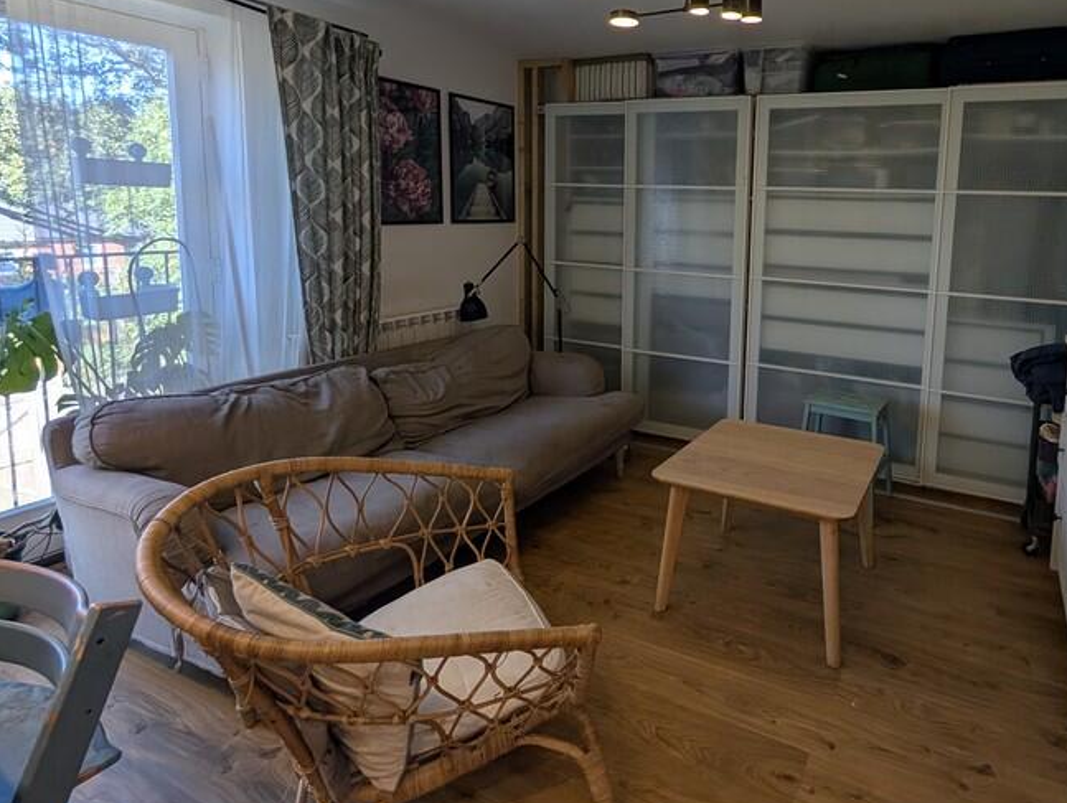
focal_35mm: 19
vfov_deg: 67.1
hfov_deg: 81.8
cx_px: 709
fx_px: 586
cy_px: 275
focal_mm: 2.02
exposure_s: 1/149
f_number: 1.7
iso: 56
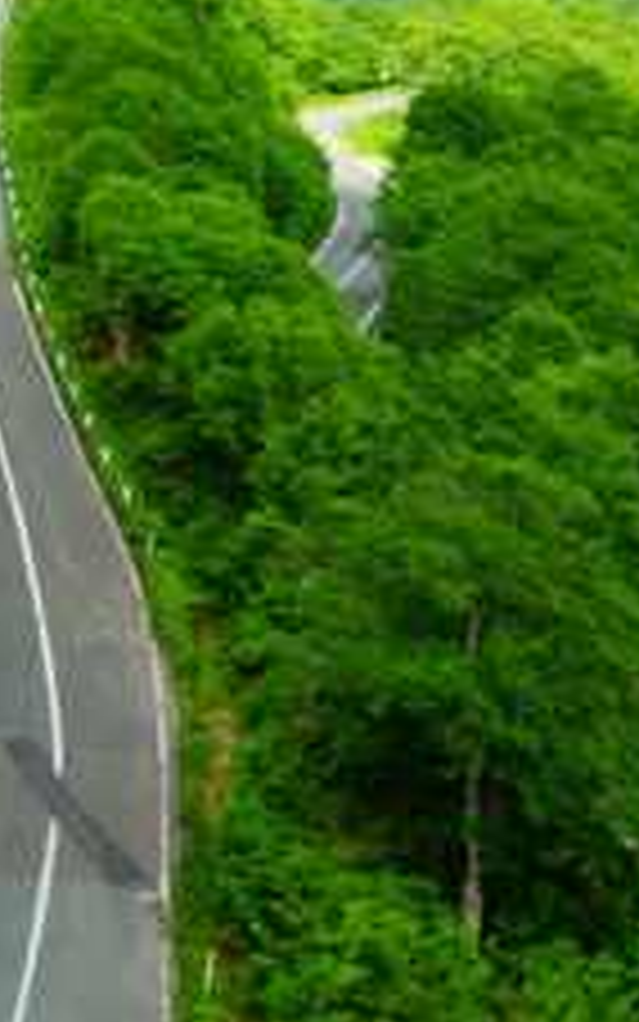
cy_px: 70
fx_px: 2701
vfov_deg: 20.9
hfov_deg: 13.1
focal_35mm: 97
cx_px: -166
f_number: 7.1
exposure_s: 1/200
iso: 100
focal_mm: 18
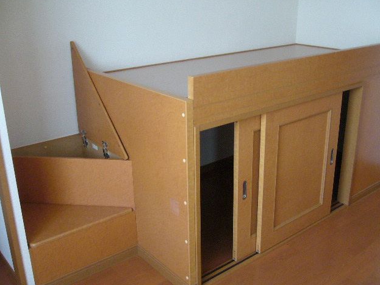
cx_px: 195
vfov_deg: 38.7
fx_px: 406
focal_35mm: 37
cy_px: 139
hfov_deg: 50.1
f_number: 2.8
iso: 160
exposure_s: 1/13
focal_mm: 5.8
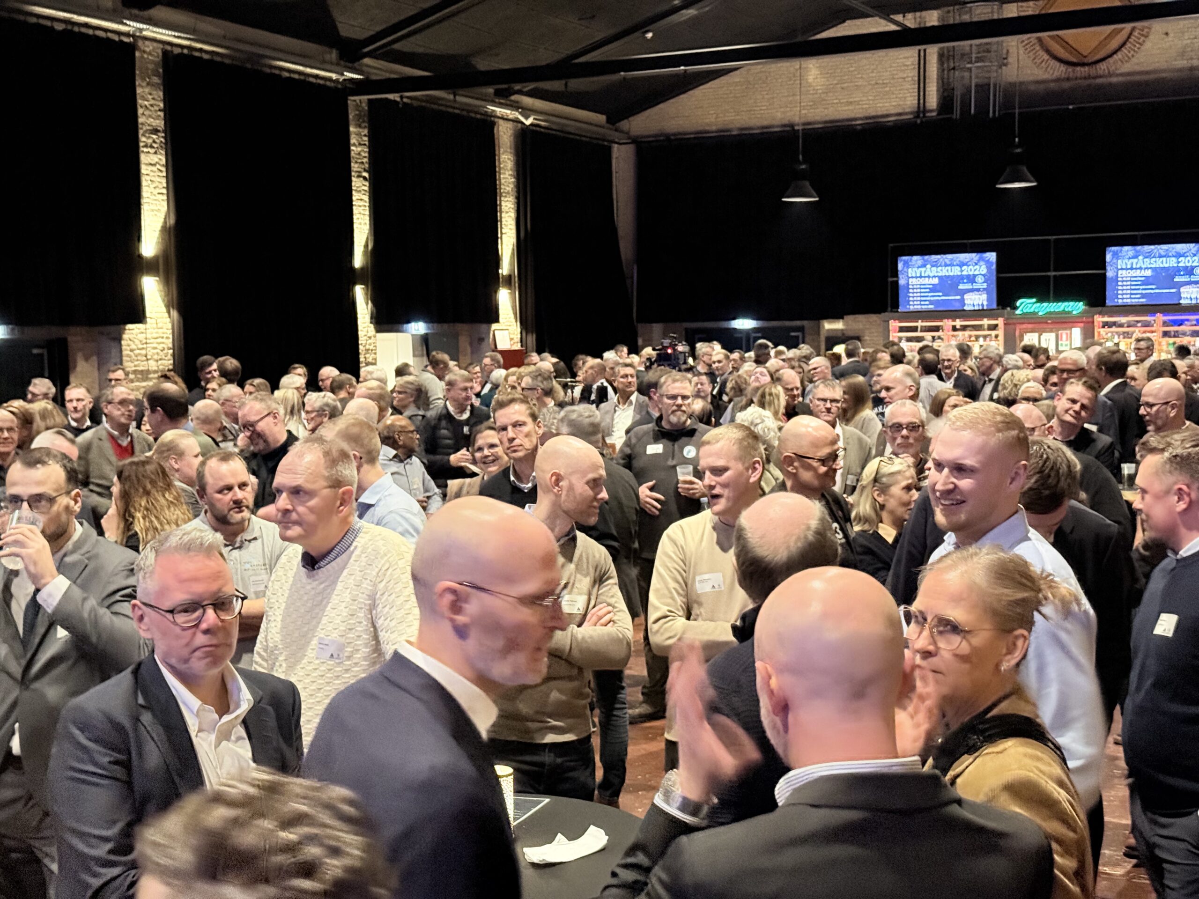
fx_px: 1663
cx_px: 600
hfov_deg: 39.7
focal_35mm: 48
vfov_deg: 30.3
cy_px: 450
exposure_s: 1/20
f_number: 1.78
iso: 640
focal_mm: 6.76
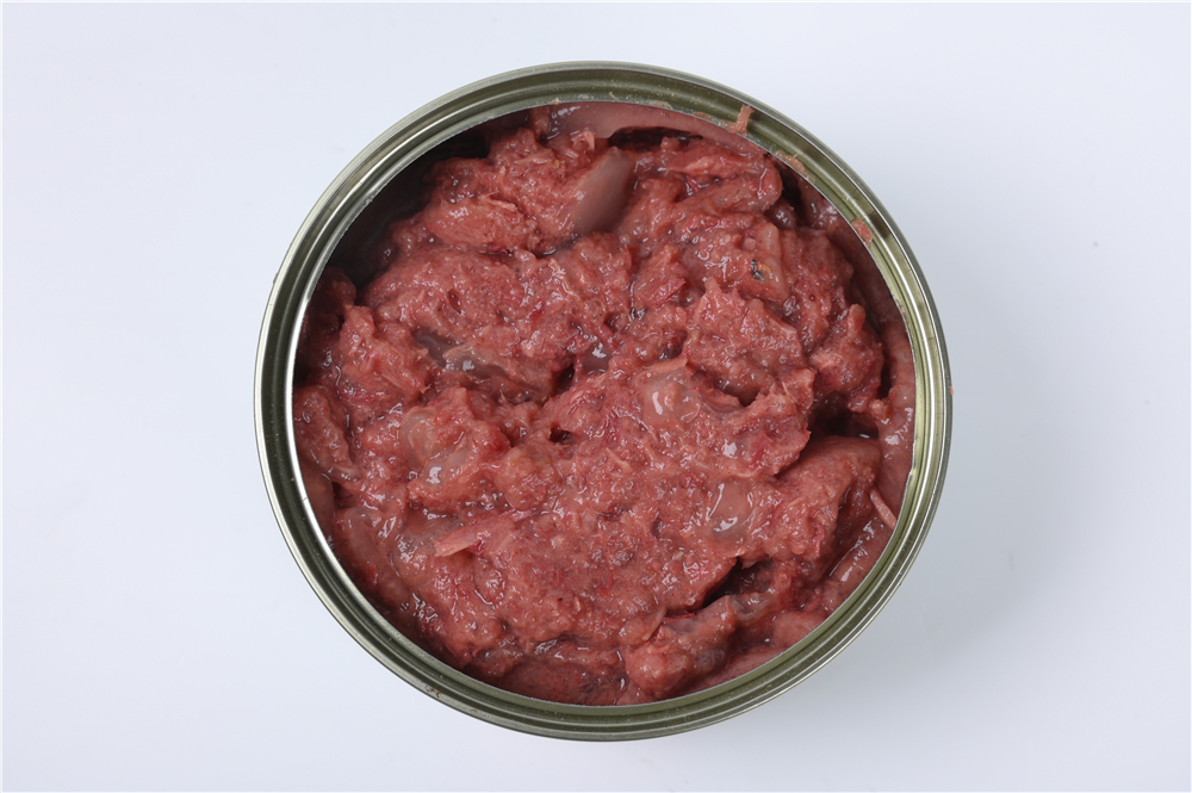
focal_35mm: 120
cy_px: 396
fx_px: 3970
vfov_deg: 11.4
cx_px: 596
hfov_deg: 17.1
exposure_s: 1/125
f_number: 11
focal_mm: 120
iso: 125
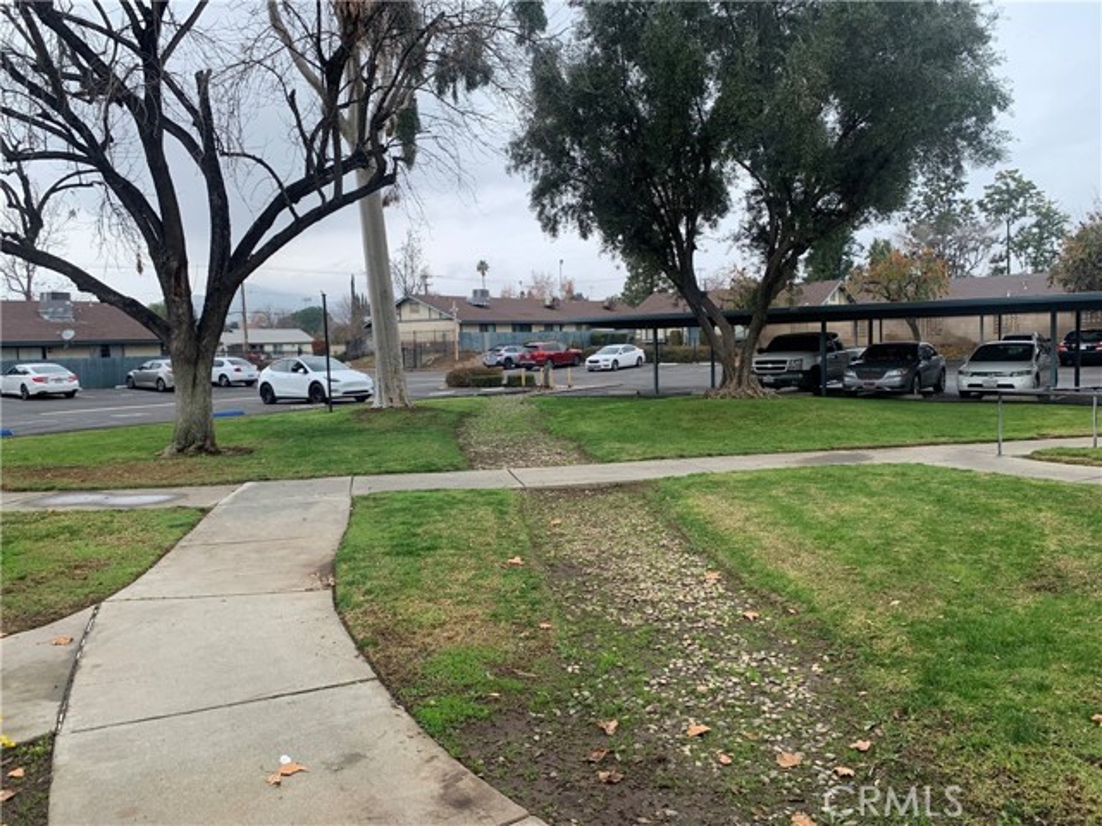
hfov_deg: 67.3
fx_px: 828
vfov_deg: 53.1
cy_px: 413
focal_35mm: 26
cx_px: 551
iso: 25
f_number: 1.8
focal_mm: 4.25
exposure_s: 1/620
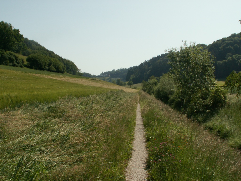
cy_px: 90
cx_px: 120
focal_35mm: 35
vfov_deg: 40.7
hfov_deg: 52.6
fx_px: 244
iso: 50
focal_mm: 5.86
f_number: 8
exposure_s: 1/200
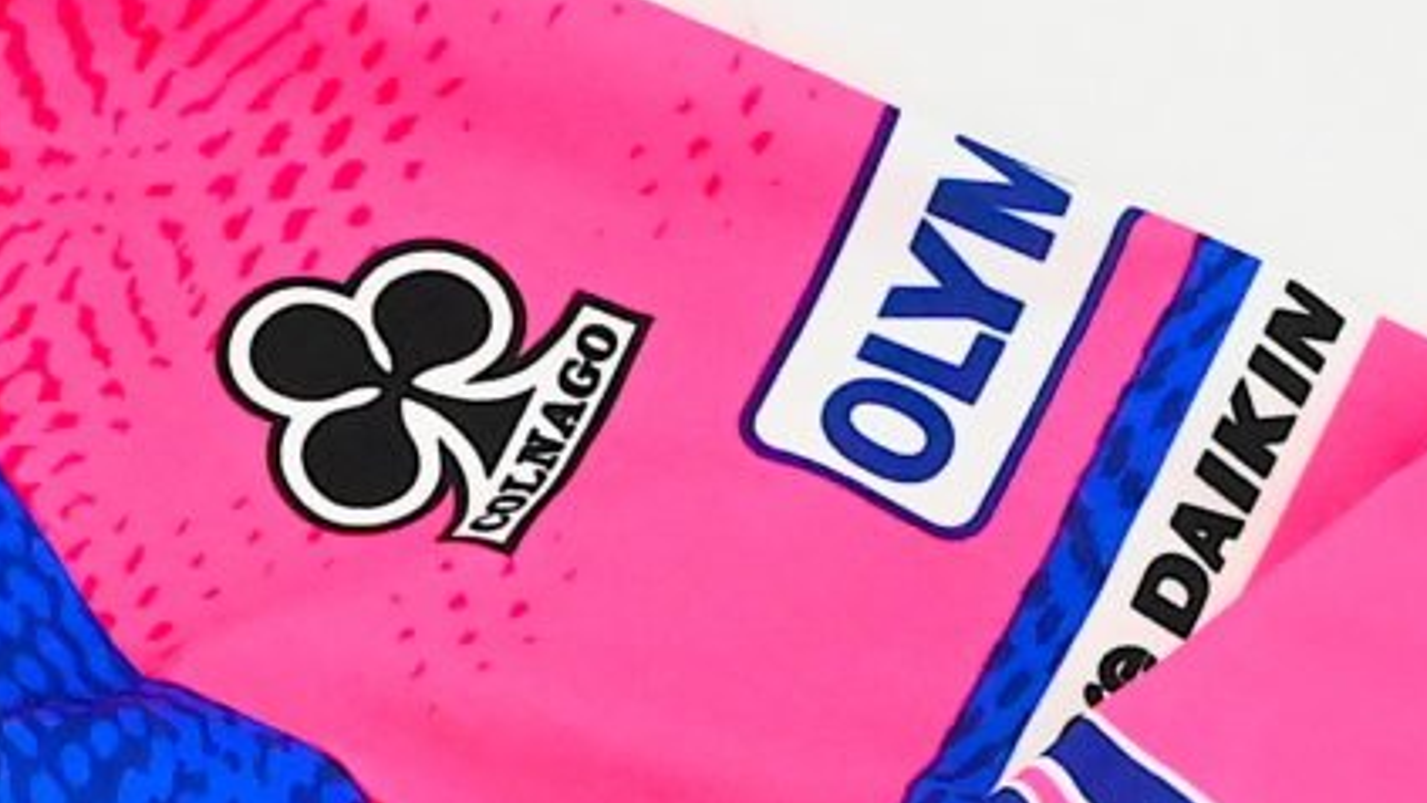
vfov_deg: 3.6
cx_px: -1096
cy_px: 1479
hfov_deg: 6.4
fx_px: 12601
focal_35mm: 333
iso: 20000
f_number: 16
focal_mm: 70
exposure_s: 1/400
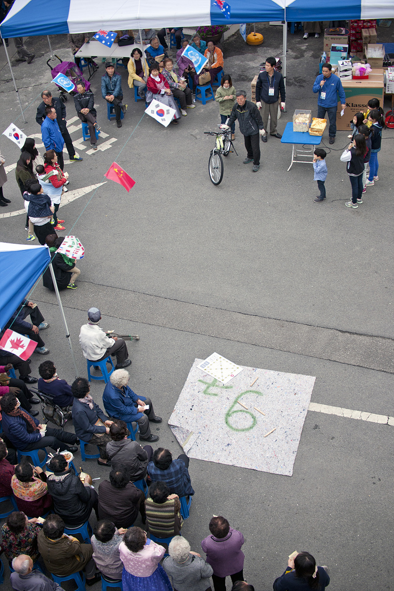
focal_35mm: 50
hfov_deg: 27.0
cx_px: 197
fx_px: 821
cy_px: 296
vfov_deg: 39.6
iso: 400
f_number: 5
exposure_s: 1/640
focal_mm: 50
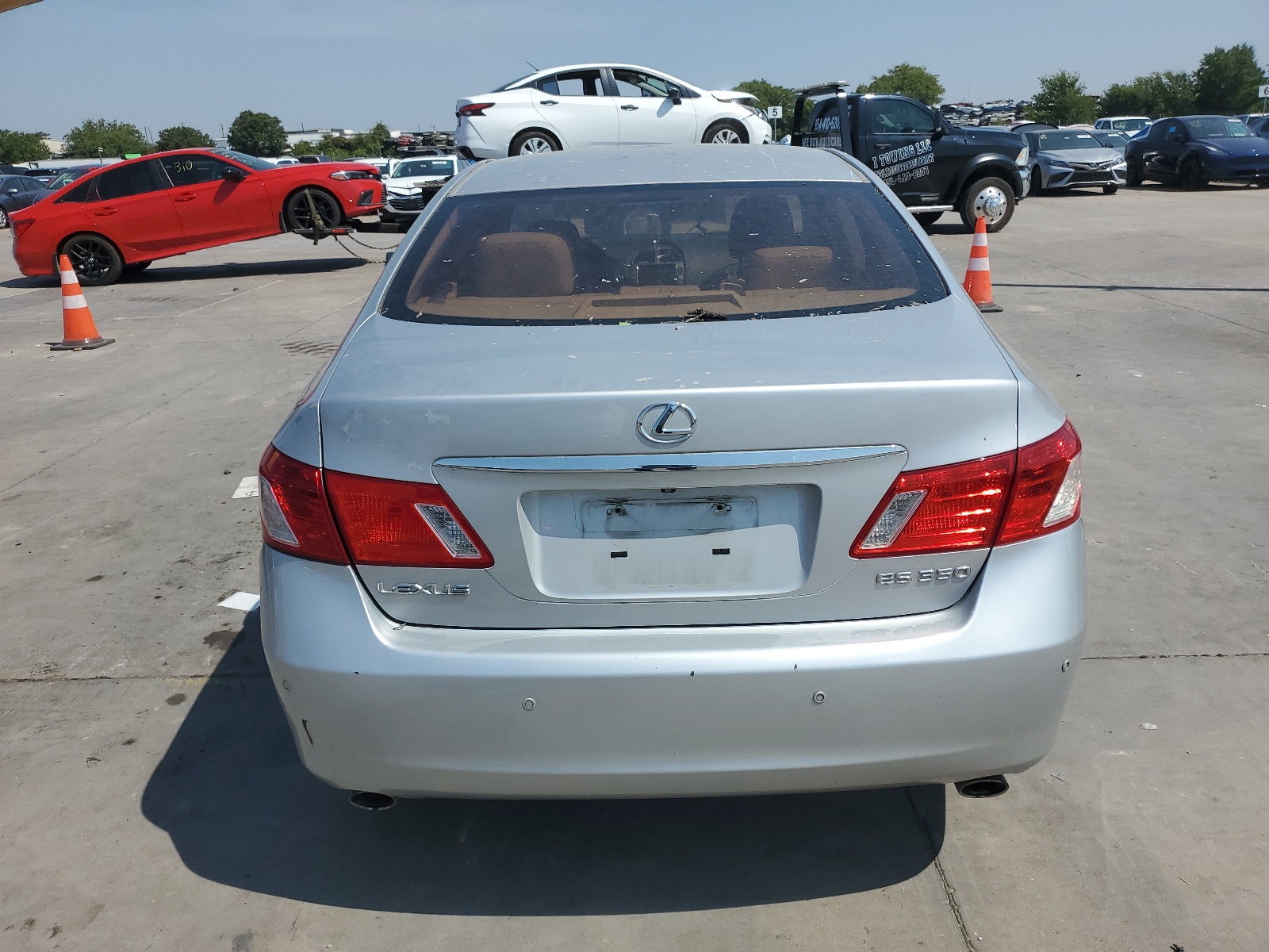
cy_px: 476
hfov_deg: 67.3
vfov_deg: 53.1
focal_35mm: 26
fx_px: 953
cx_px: 634
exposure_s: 1/5000
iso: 50
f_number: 1.5
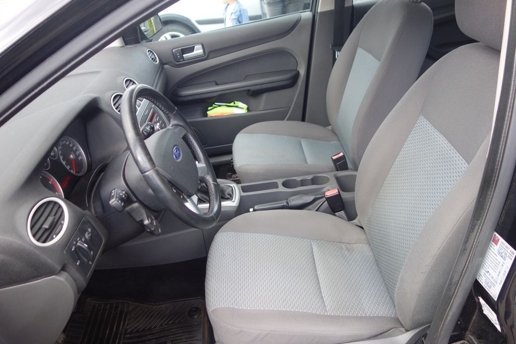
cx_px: 258
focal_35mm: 28
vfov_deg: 46.4
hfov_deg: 65.5
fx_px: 401
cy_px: 172
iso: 125
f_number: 2
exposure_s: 1/160
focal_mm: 10.4
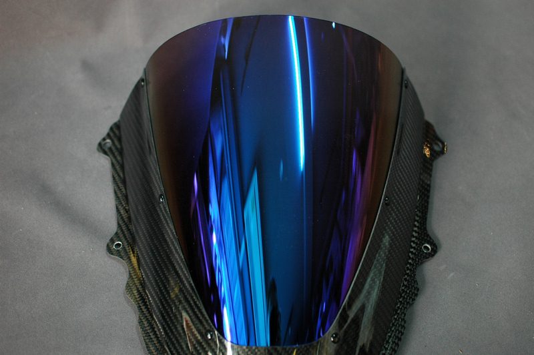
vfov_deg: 25.7
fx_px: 778
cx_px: 267
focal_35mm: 52
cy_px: 178
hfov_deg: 37.9
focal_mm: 35
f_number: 2.2
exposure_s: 1/30
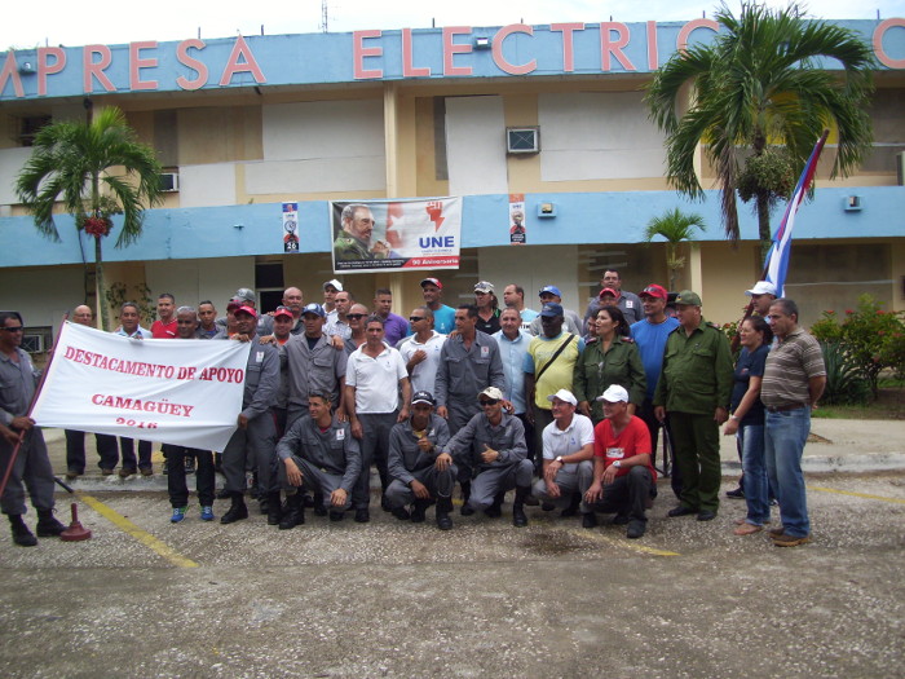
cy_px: 340
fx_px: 889
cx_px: 452
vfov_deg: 41.8
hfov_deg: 54.0
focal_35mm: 34
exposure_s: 1/320
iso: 80
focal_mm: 5.7
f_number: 2.9
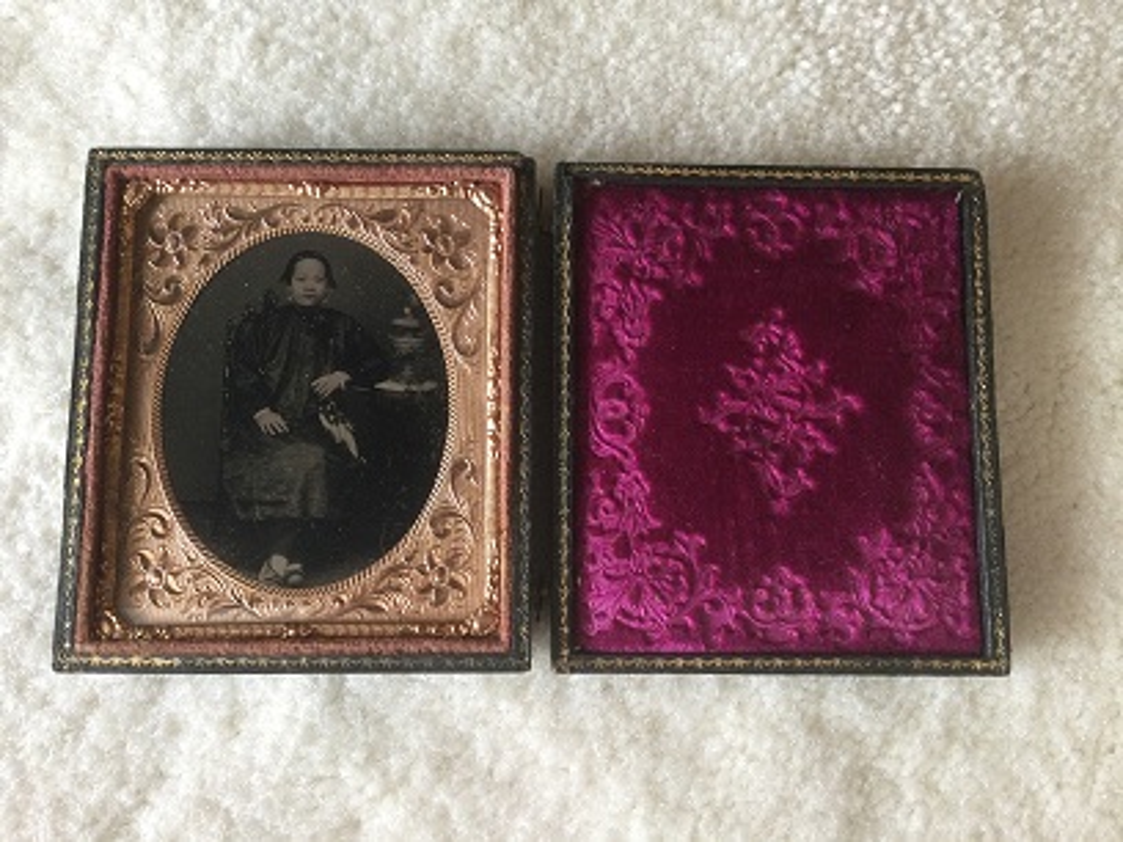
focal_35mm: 31
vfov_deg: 45.4
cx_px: 562
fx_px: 1006
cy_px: 421
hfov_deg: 58.4
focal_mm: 3.3
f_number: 2.4
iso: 125
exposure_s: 1/30
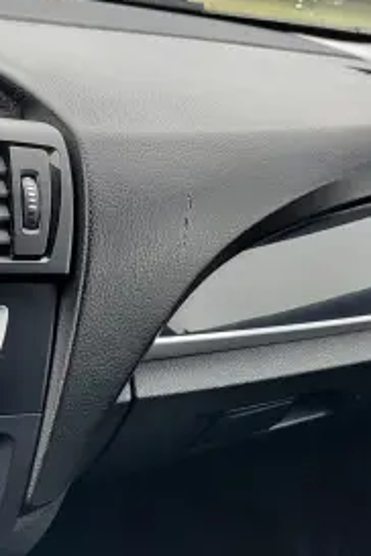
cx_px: -8
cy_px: 295
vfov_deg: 35.6
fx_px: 866
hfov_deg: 23.1
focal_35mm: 56
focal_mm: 5.56
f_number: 1.8
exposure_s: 1/50
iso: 139
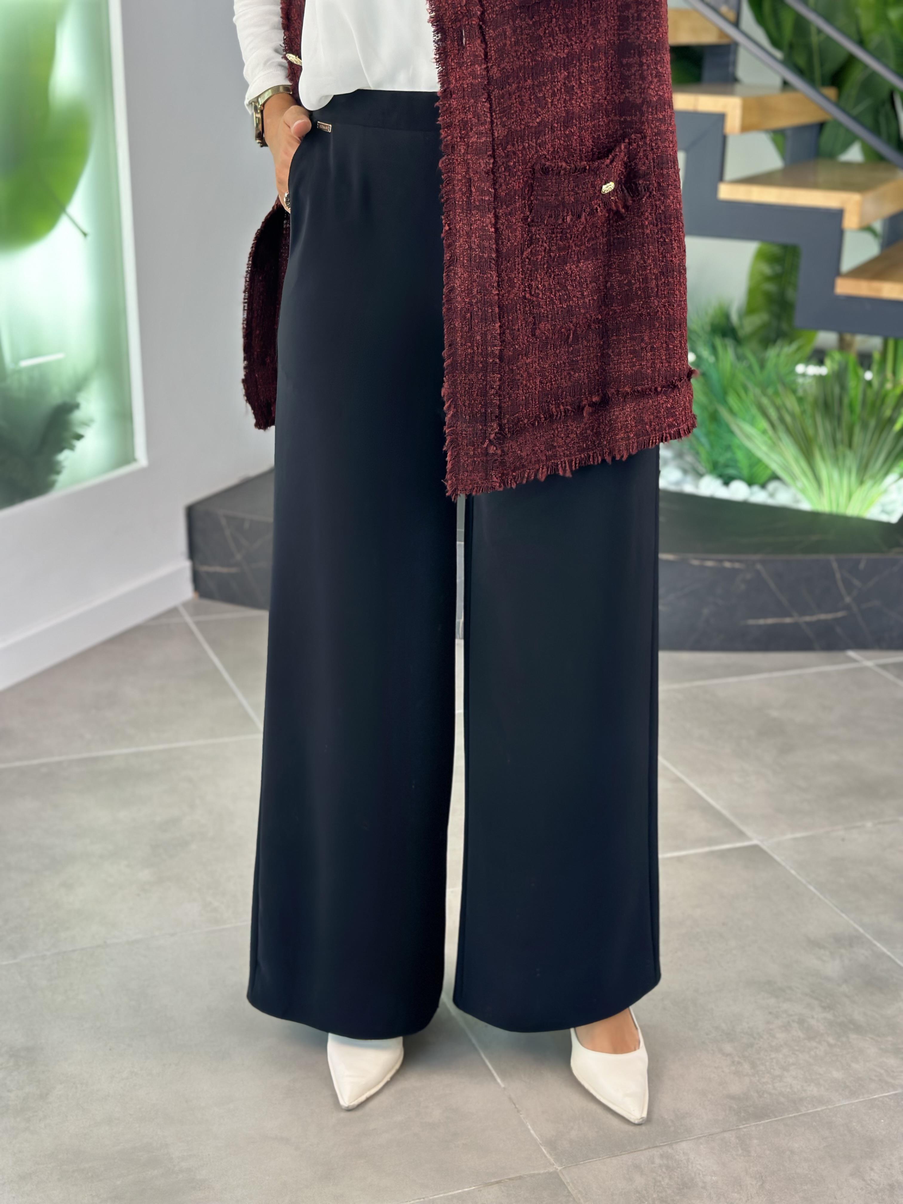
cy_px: 602
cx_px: 452
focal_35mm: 48
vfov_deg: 39.7
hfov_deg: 30.3
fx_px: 1670
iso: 125
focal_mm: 6.86
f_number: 1.78
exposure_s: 1/121
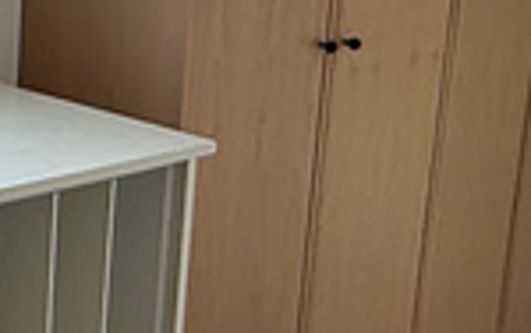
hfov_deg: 18.9
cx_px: -177
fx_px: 1463
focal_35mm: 101
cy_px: 106
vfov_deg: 13.0
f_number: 2.2
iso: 64
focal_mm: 2.22
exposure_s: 1/137
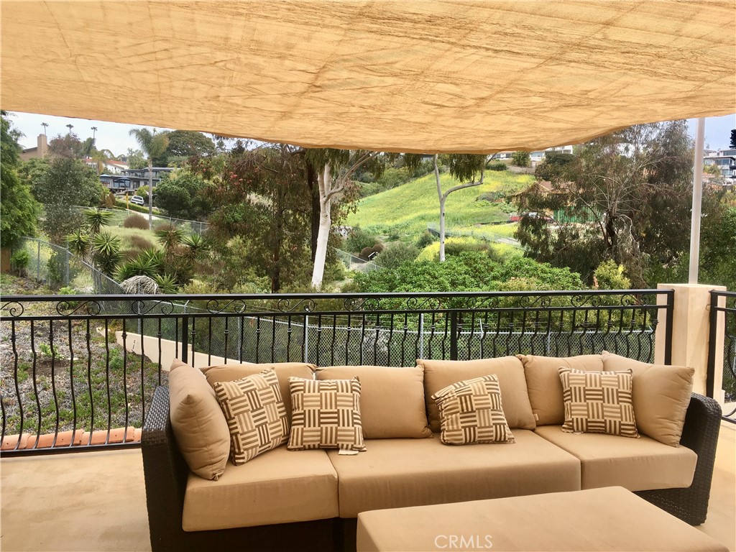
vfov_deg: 48.2
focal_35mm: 29
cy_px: 276
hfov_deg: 61.7
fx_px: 617
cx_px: 368
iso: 25
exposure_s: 1/686
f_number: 2.2
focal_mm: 4.15
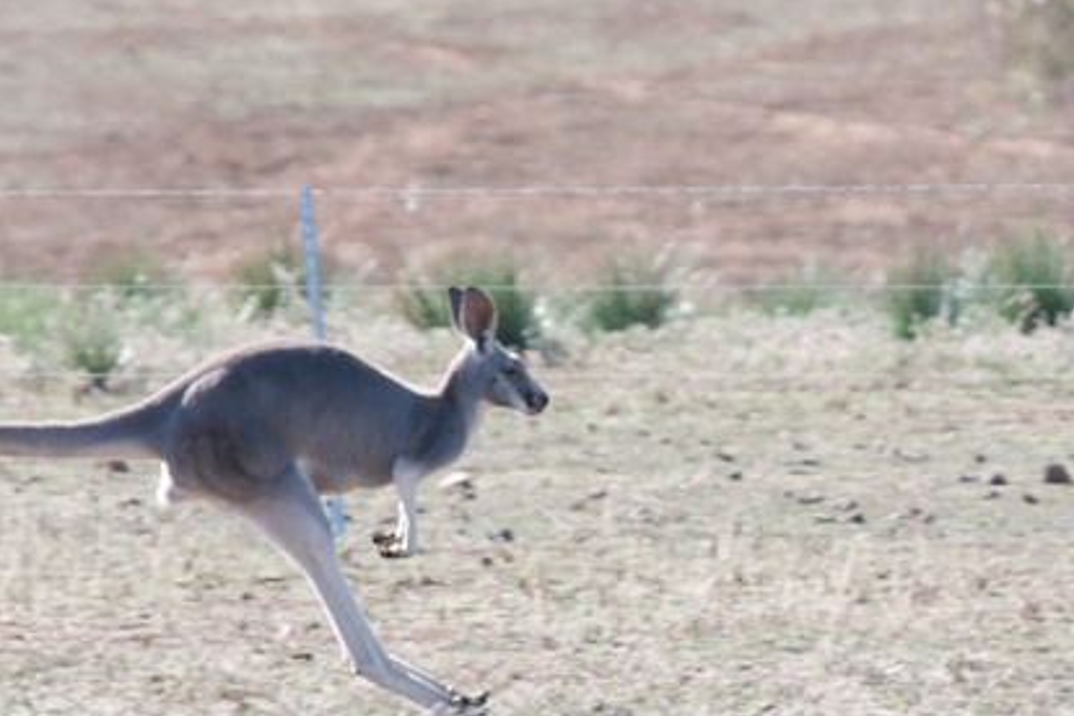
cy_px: 454
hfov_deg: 2.4
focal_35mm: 869
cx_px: 483
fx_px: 25923
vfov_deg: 1.6
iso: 320
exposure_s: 1/250
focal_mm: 400
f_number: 8
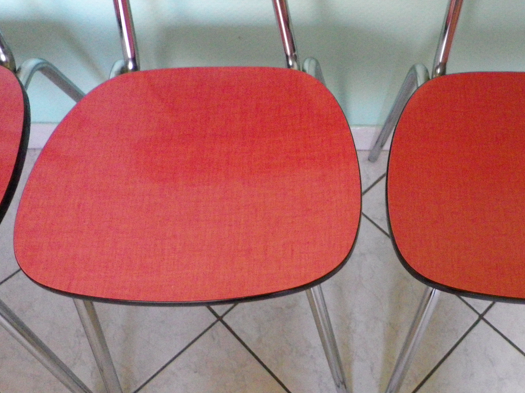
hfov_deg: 43.8
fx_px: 637
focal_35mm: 42
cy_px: 182
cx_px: 372
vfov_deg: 34.3
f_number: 2.6
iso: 800
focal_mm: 4.9
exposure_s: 1/20
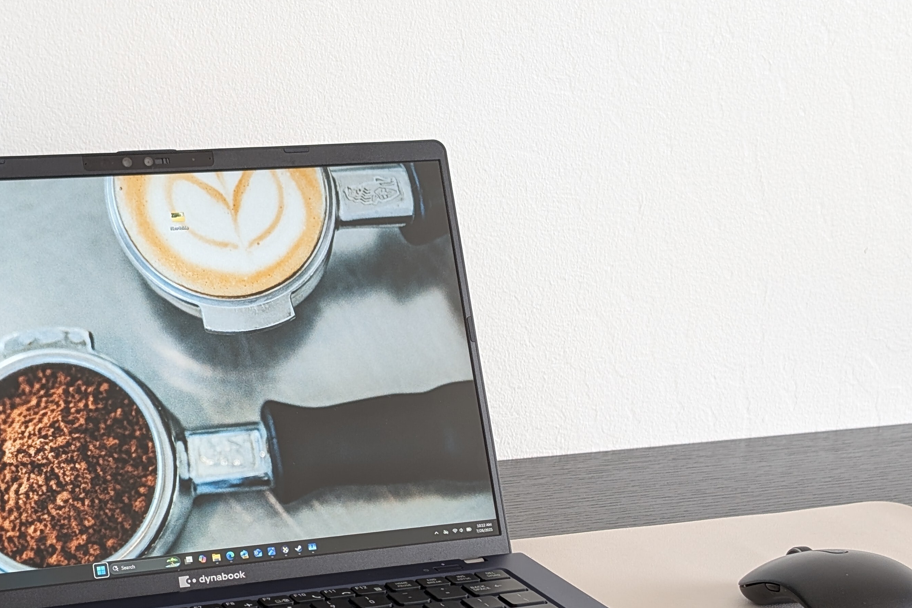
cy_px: 494
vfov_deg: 17.3
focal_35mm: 78
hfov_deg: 25.8
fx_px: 1976
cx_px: 263
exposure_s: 1/25.9
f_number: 1.68
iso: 37
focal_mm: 6.9
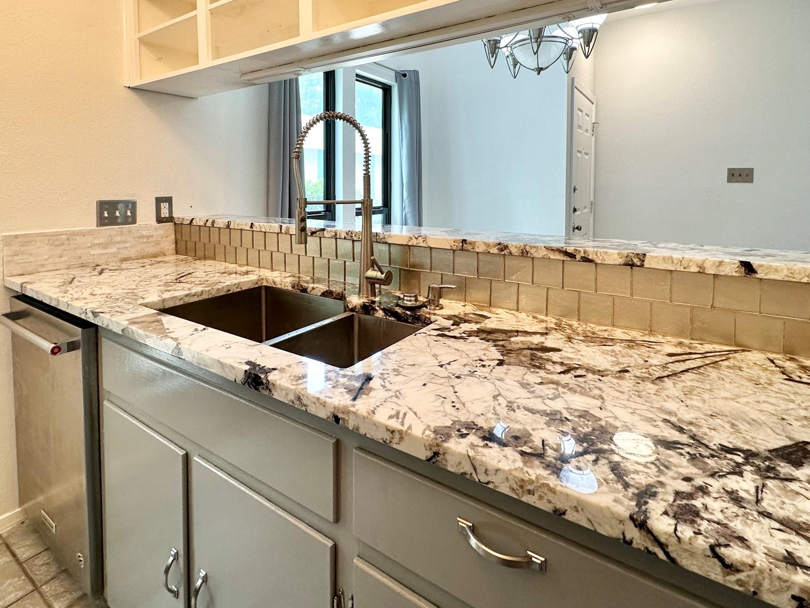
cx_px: 377
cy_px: 201
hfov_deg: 84.5
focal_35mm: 19
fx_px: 445
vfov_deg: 66.8
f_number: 2.2
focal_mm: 2.22
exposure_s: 1/120
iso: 160
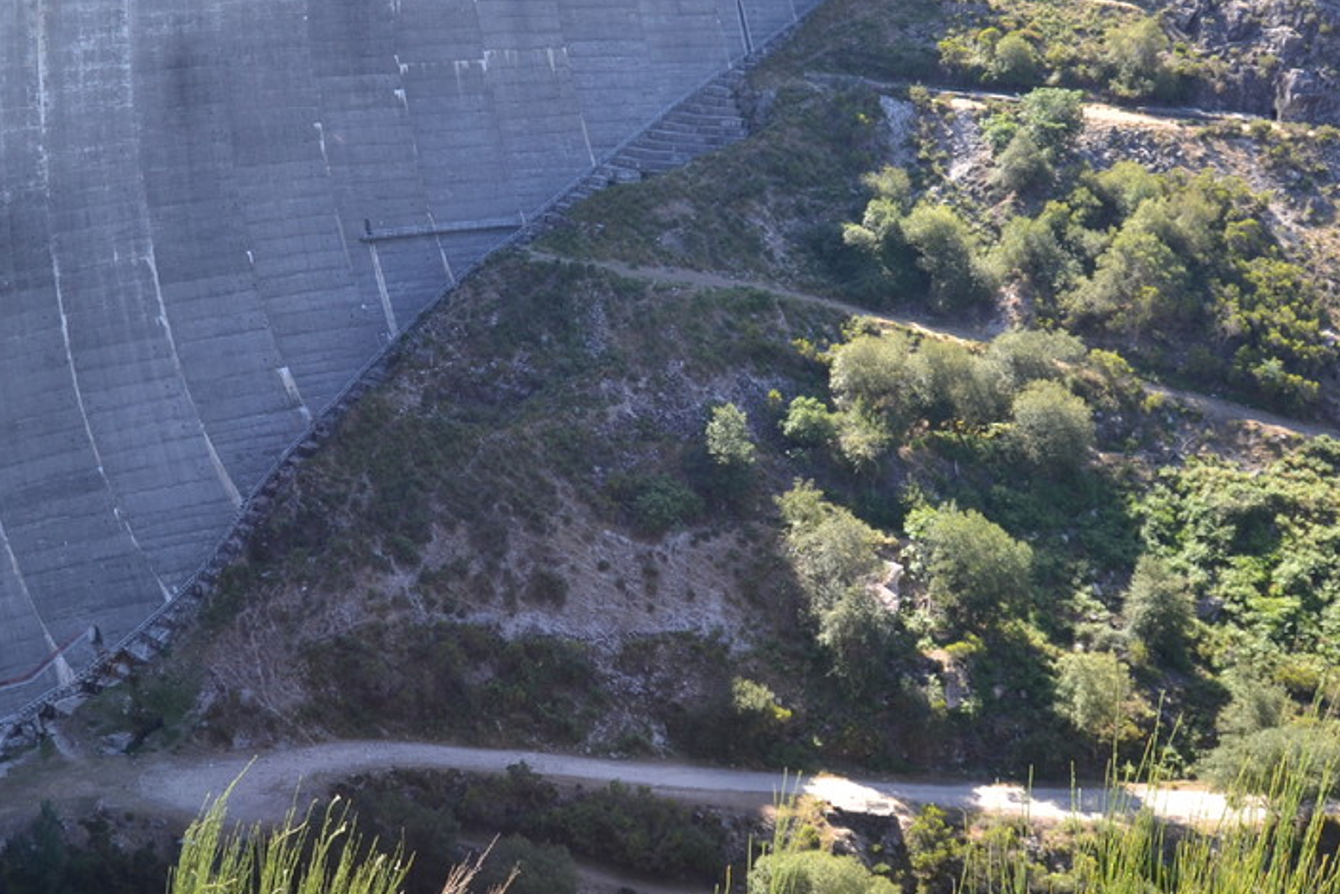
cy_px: 303
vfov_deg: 25.9
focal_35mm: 52
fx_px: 1933
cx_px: 347
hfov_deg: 37.4
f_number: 5.6
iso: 140
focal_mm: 19
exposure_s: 1/125
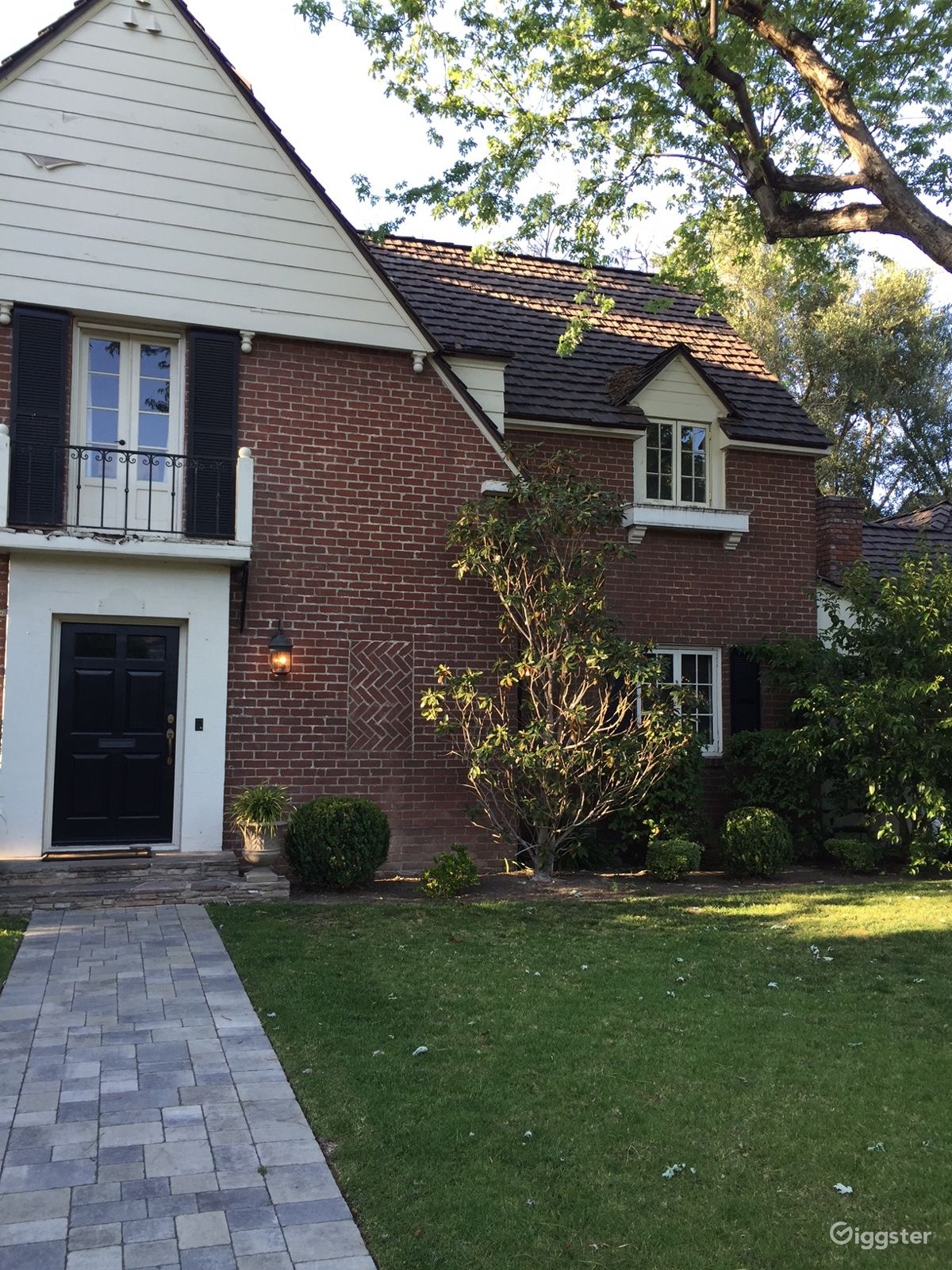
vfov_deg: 61.7
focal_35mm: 29
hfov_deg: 48.2
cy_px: 635
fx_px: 1063
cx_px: 476
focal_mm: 4.15
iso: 32
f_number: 2.2
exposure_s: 1/120
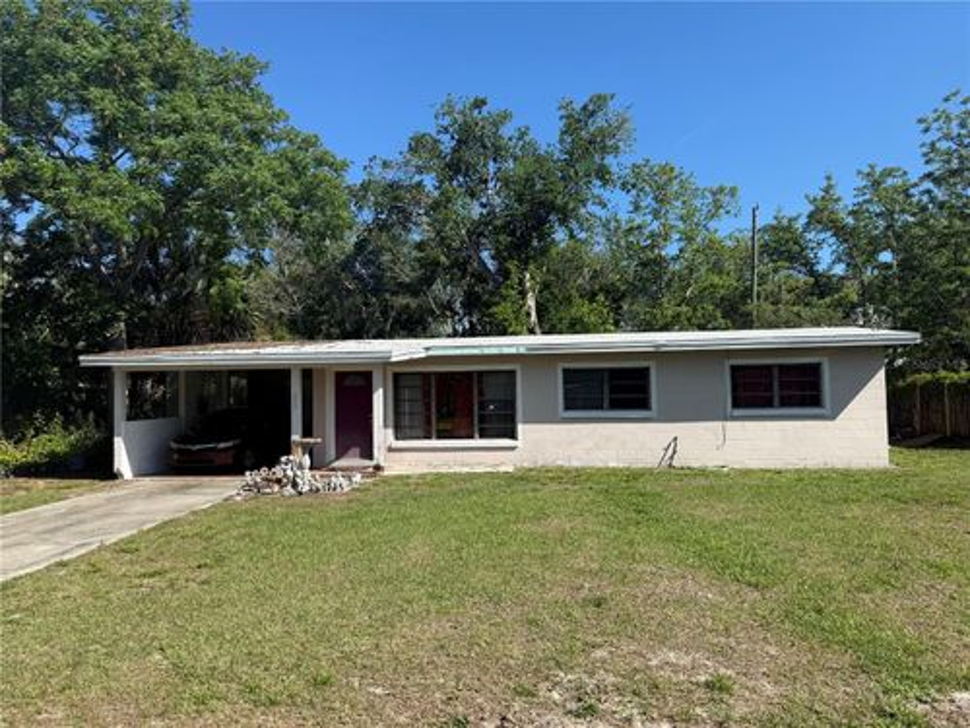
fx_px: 673
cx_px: 485
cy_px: 364
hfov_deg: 71.6
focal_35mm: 24
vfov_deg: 56.8
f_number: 1.78
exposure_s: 1/3759
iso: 80
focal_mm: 6.76
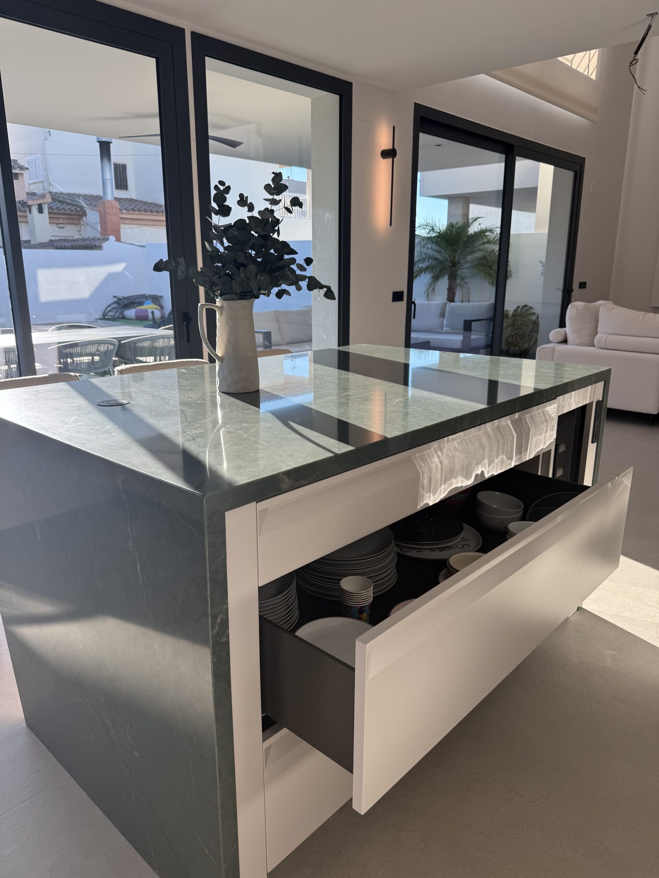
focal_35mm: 24
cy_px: 439
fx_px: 609
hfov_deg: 56.8
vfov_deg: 71.6
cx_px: 330
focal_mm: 6.76
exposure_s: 1/410
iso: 80
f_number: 1.78
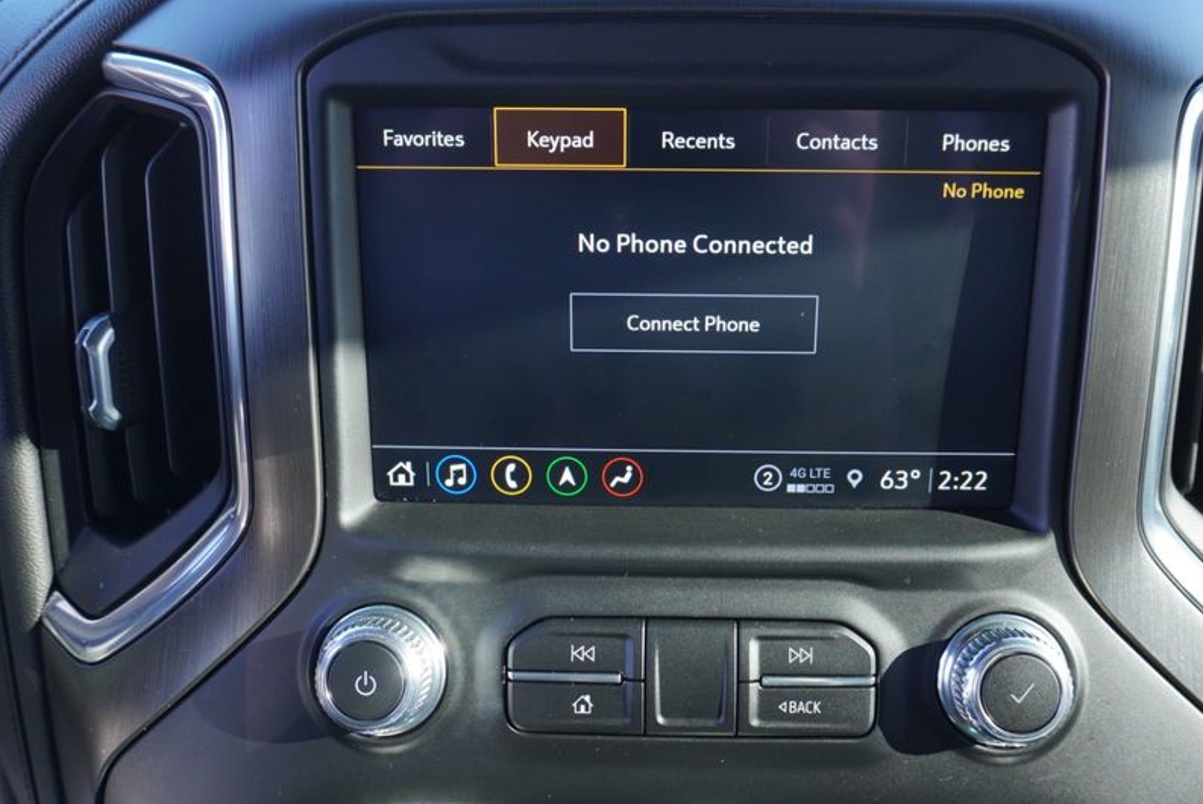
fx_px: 1037
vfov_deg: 42.4
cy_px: 391
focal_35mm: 31
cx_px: 642
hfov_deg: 60.2
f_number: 4
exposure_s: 1/60
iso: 200
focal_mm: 16
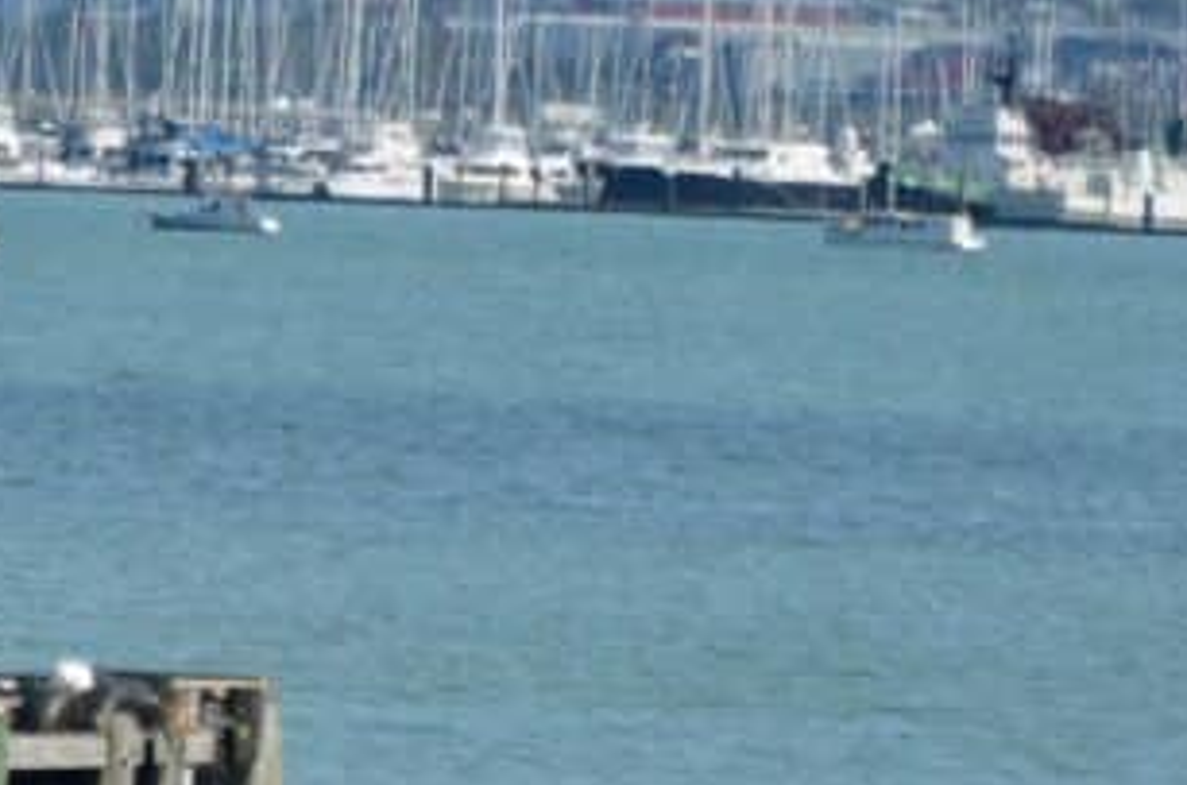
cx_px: -398
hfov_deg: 2.2
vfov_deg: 1.4
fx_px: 31309
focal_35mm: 952
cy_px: 70
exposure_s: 1/500
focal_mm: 190
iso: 200
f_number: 5.6
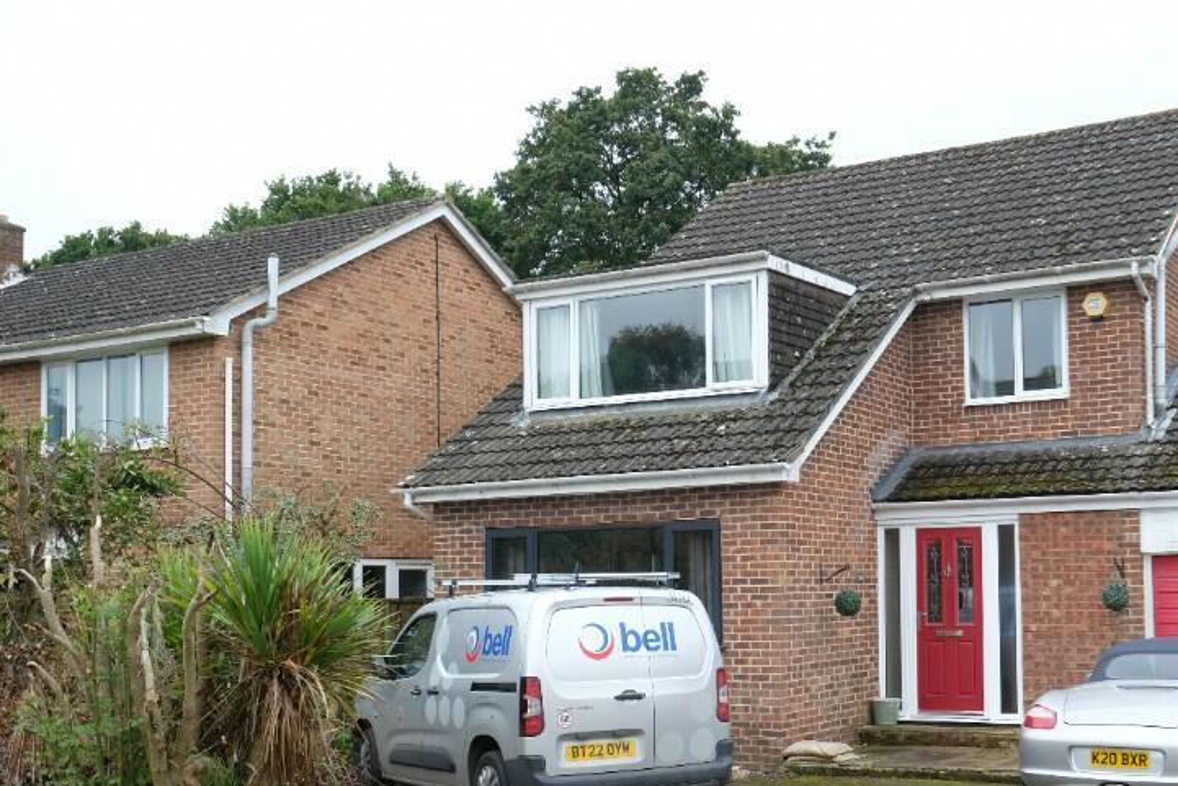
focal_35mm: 44
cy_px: 542
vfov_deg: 30.2
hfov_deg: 43.7
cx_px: 802
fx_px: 1440
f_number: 4
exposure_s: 1/180
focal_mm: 20.9
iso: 200
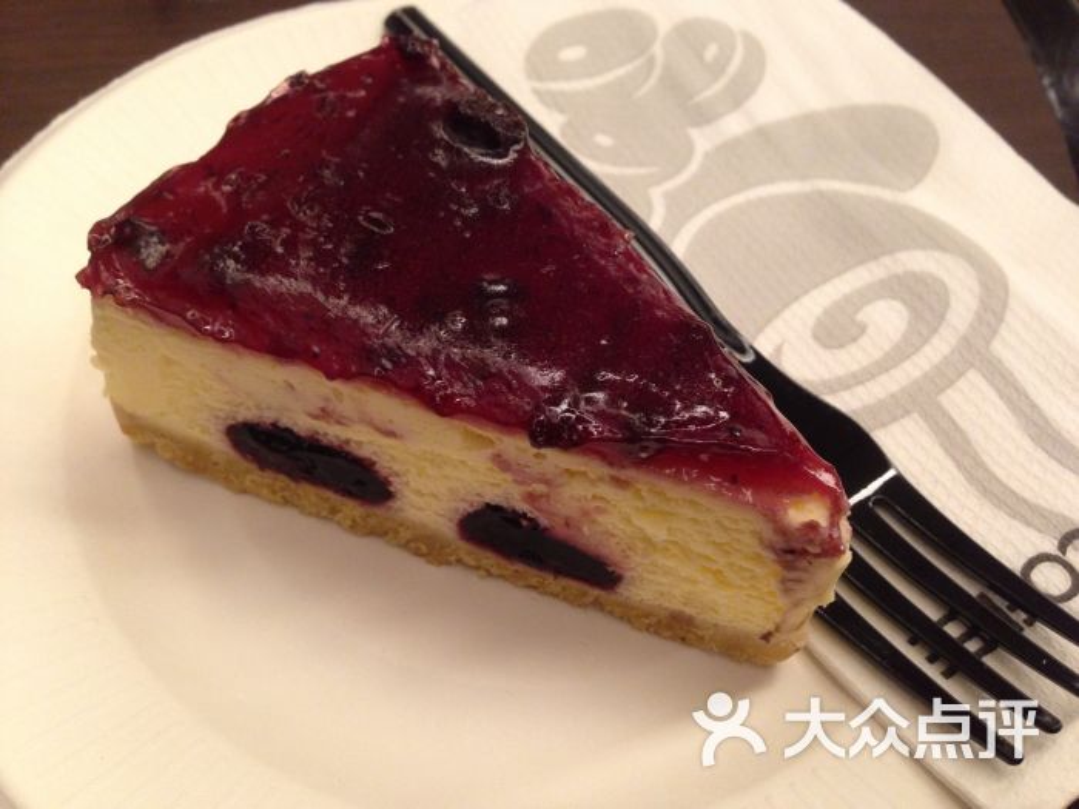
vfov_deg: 42.9
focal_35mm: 33
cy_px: 404
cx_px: 540
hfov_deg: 55.4
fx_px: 1029
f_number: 2.4
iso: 200
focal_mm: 4.12
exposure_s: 1/20
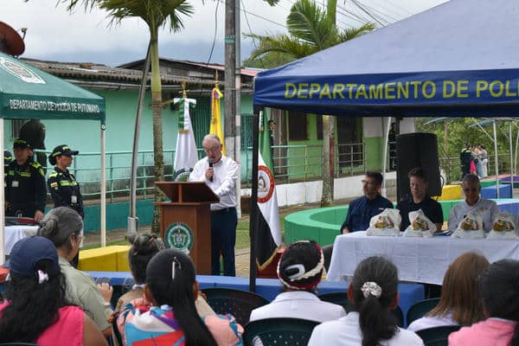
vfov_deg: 16.6
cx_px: 260
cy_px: 173
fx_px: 1189
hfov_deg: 24.6
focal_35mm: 82
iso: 200
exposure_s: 1/250
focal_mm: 55
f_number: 8
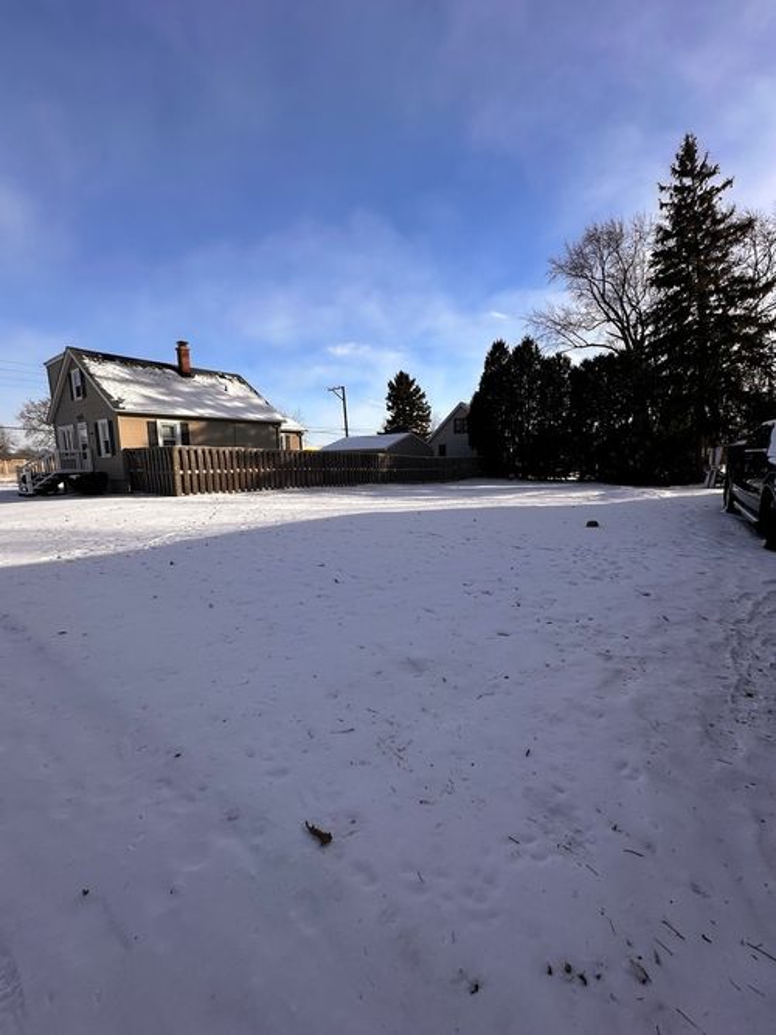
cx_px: 388
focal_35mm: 14
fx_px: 419
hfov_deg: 85.7
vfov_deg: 102.1
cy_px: 518
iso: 50
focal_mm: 2.22
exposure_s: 1/1825
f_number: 2.2
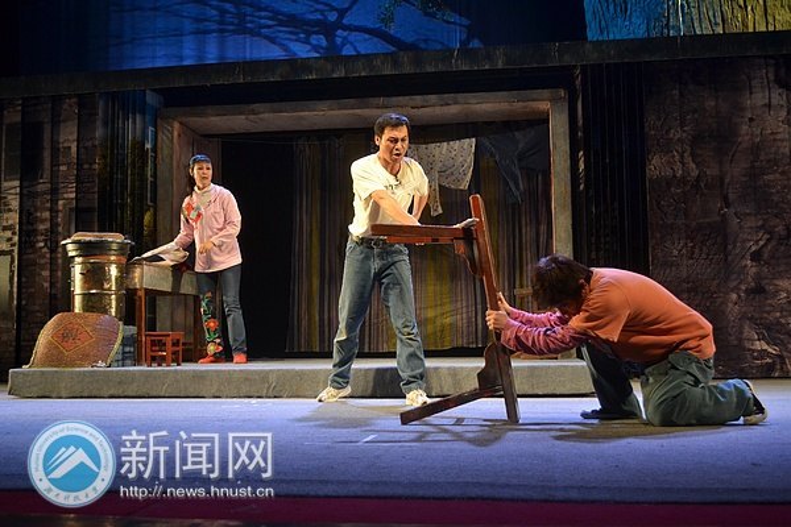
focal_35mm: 42
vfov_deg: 31.9
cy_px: 264
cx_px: 396
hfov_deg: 46.4
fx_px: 923
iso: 800
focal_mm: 28
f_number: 4.5
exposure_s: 1/80
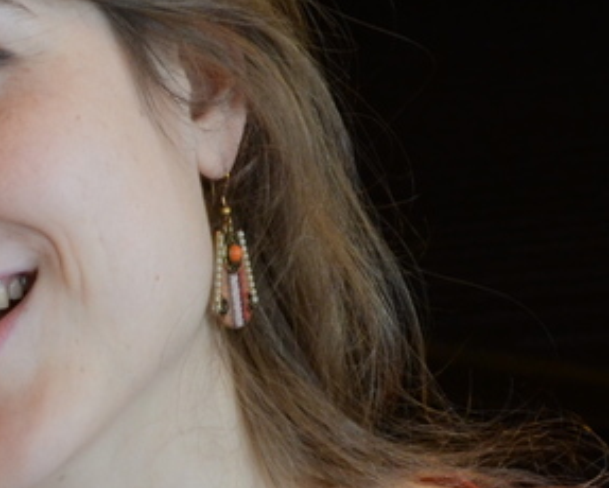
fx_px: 5303
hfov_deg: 6.5
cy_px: 543
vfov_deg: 5.3
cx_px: -274
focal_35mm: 294
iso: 800
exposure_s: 1/13
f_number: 5.6
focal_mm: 50
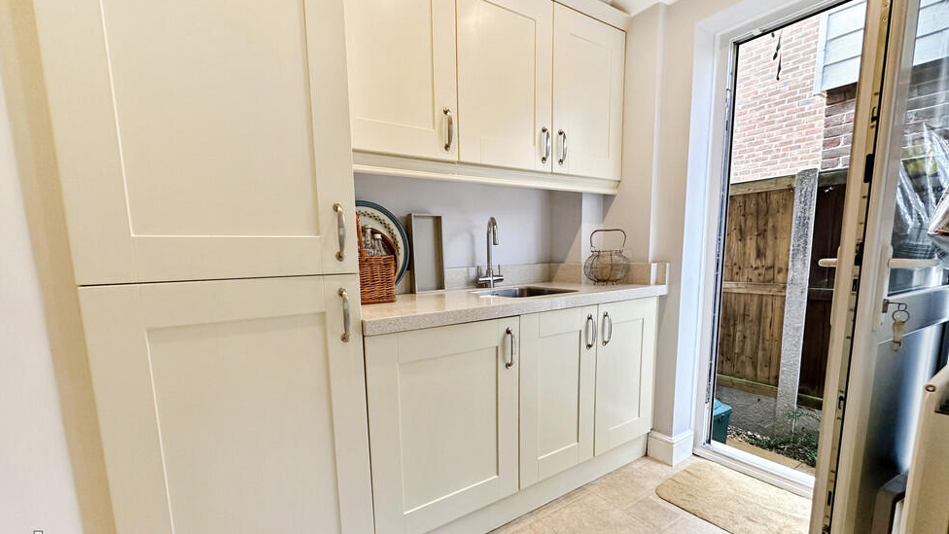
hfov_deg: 99.4
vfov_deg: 66.7
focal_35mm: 16
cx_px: 465
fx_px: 403
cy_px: 308
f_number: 2.2
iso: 160
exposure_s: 1/100
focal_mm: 2.22
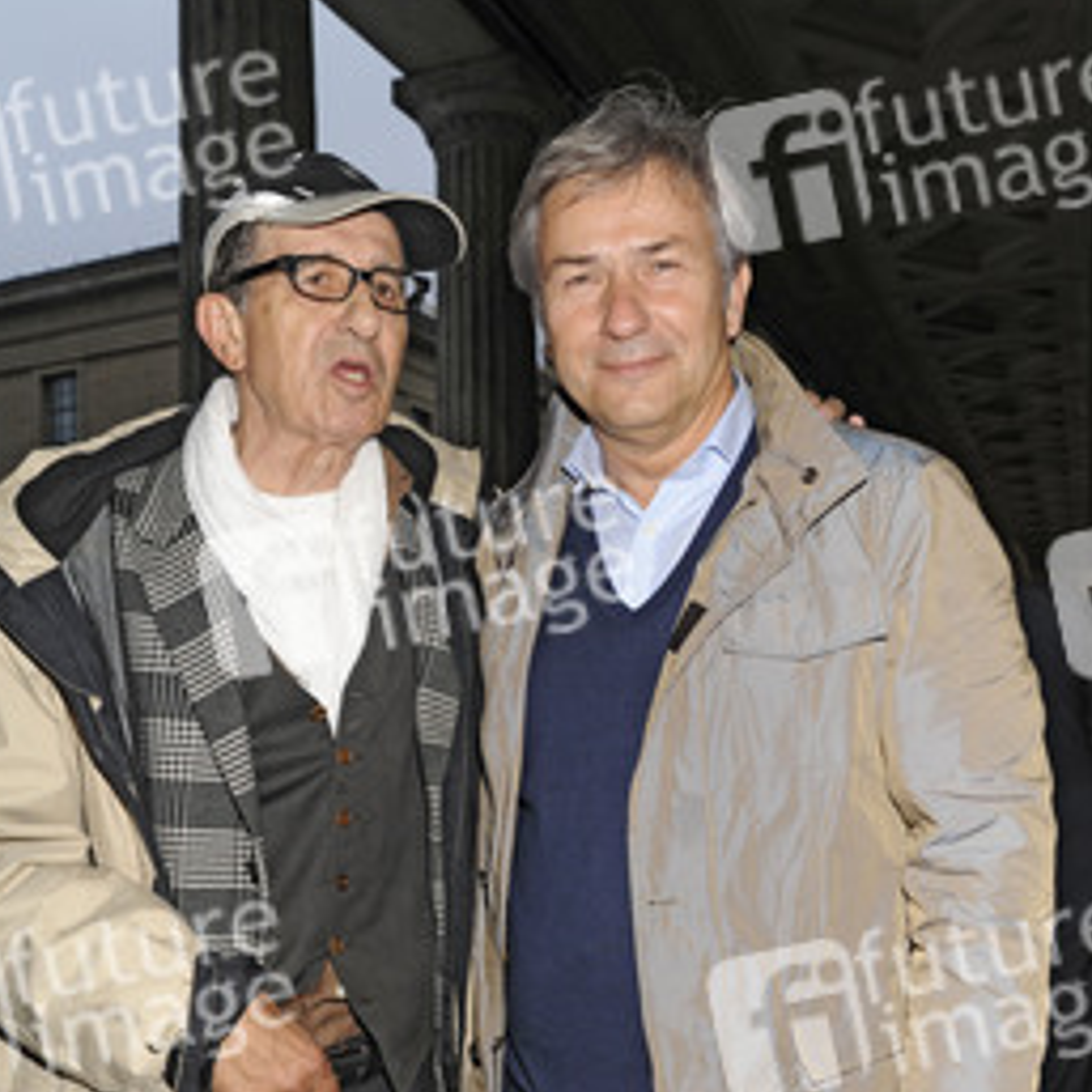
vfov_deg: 43.8
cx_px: 540
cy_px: 790
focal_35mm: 37
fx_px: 1321
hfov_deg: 44.9
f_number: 6.3
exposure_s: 1/160
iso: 640
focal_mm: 28
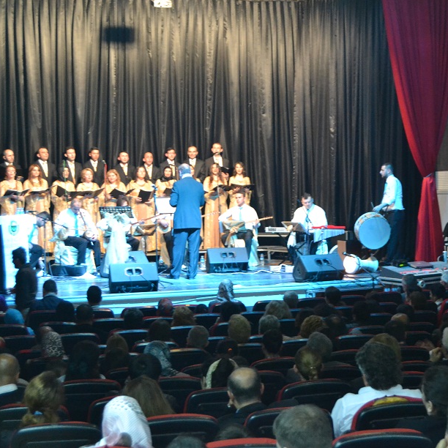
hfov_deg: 23.6
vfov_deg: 23.7
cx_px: 281
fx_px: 1069
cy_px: 224
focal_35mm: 73
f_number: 4.8
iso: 3200
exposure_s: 1/40
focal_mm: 38
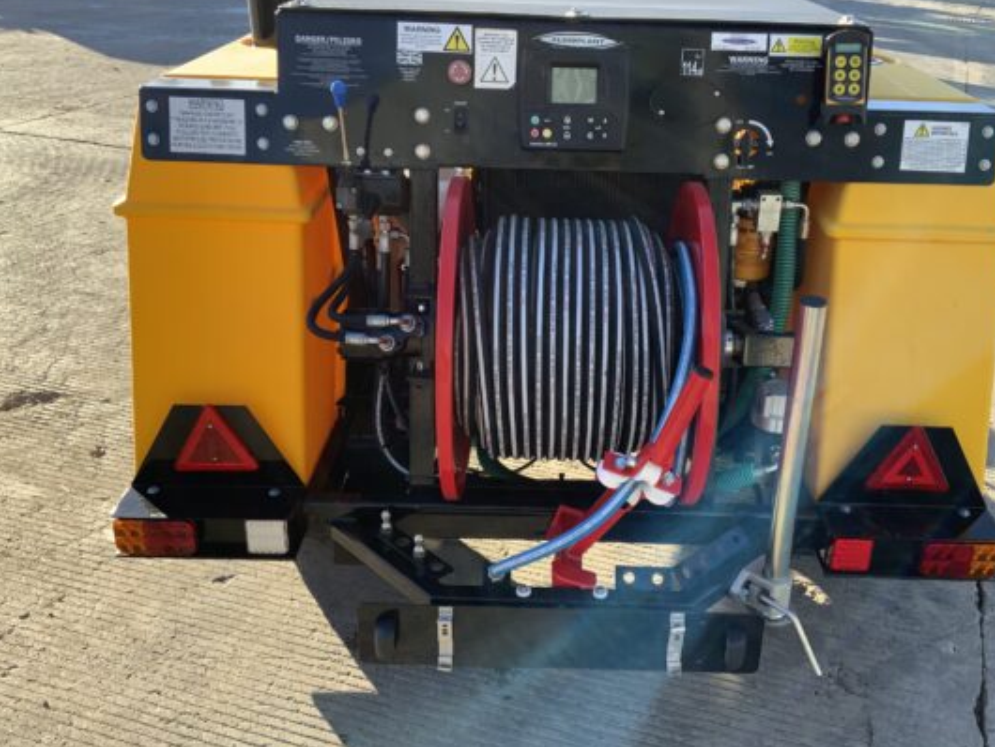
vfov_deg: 40.7
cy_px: 338
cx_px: 559
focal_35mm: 35
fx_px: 1006
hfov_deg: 52.5
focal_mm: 3
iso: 16
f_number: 1.8
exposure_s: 1/432
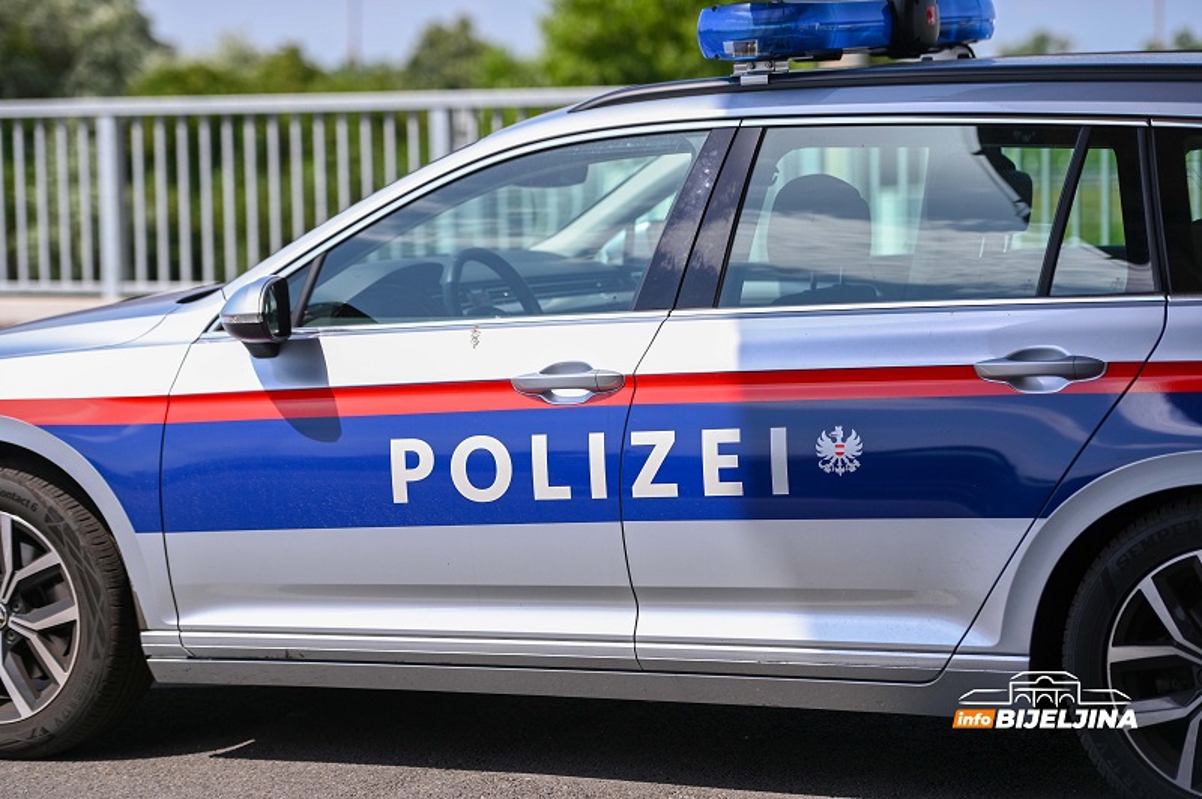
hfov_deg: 18.6
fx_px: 3670
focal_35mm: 110
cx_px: 601
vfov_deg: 12.4
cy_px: 400
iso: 320
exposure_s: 1/5000
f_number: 2.8
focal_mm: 110
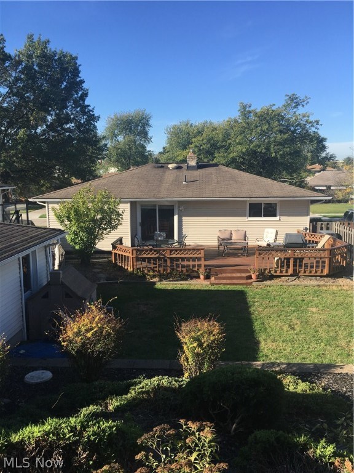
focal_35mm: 29
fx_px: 395
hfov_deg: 48.2
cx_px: 177
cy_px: 236
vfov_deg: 61.7
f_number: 2.2
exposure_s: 1/864
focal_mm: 4.15
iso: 25
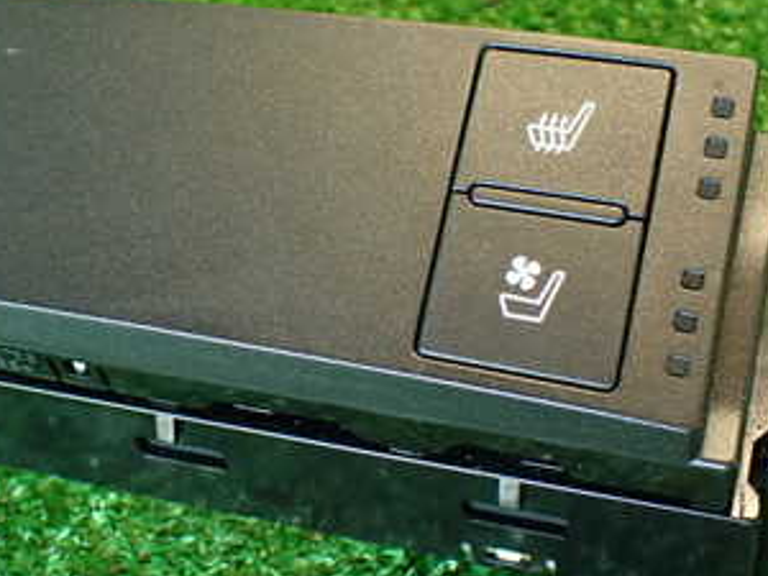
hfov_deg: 29.6
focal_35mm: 64
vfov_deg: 22.9
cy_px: 297
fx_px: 1420
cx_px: 161
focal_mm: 5.79
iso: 400
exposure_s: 1/30
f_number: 2.4
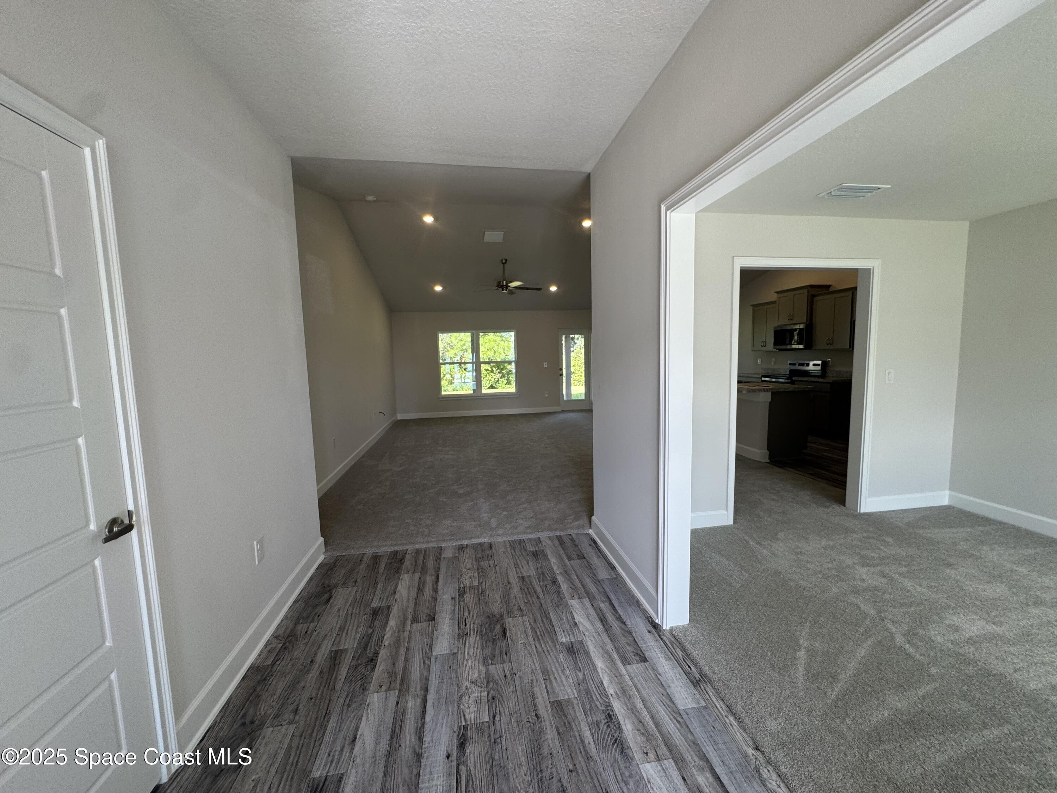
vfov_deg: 85.7
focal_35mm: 14
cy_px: 396
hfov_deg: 102.1
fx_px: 427
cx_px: 528
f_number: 2.2
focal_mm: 2.22
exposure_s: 1/120
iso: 64
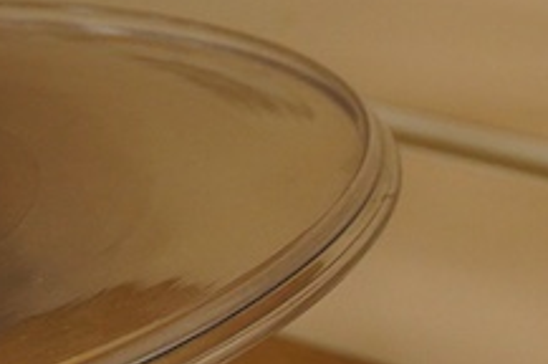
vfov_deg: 7.2
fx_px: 2842
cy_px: 581
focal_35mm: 187
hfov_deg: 10.1
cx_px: 1124
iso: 2500
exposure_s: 1/160
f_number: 9
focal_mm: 30
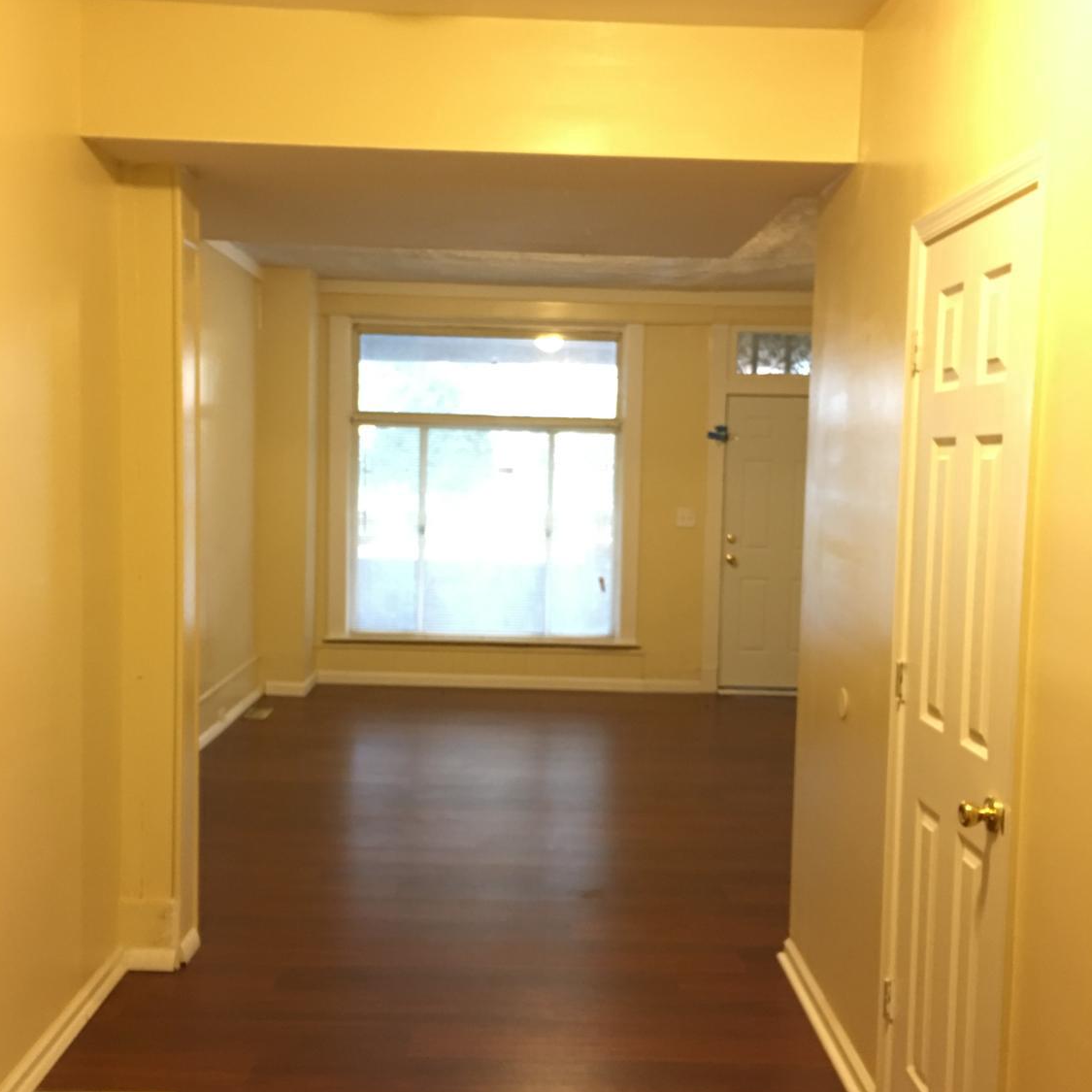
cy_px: 573
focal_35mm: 35
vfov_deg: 47.2
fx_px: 1249
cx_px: 538
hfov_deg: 47.2
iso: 50
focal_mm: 4.15
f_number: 2.2
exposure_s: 1/4
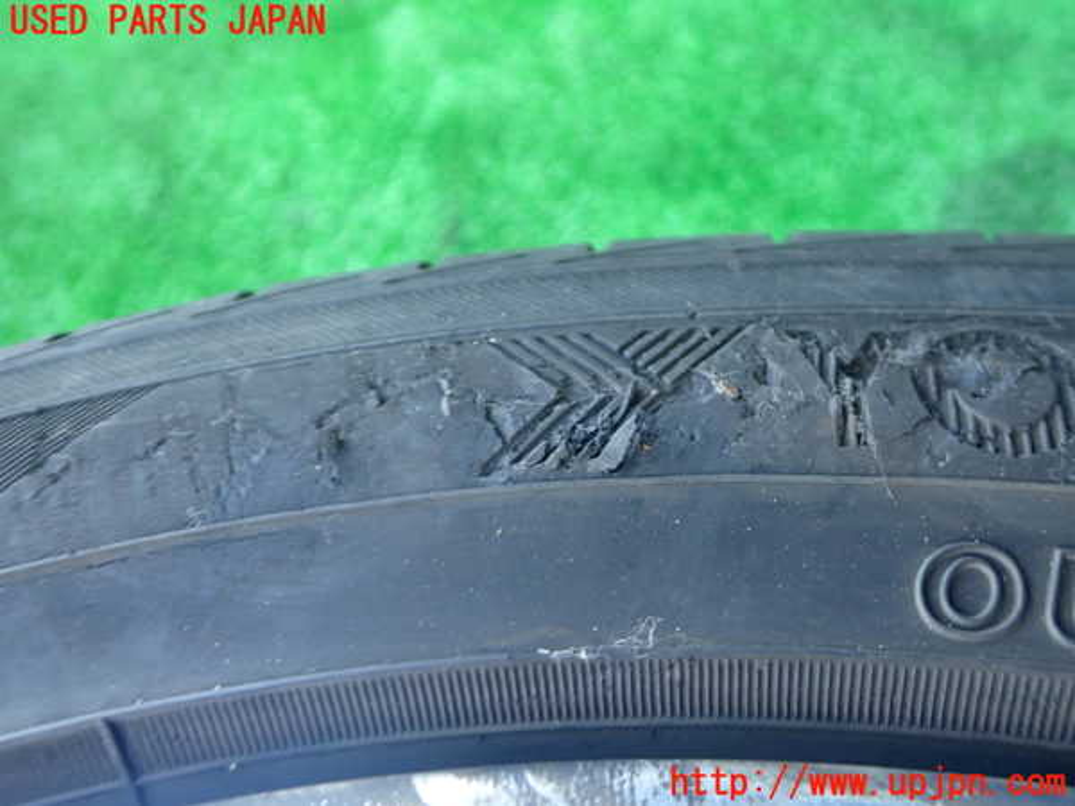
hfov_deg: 60.0
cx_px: 538
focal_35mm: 30
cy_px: 403
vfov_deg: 46.8
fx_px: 932
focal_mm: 5.4
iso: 250
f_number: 2.3
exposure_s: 1/30
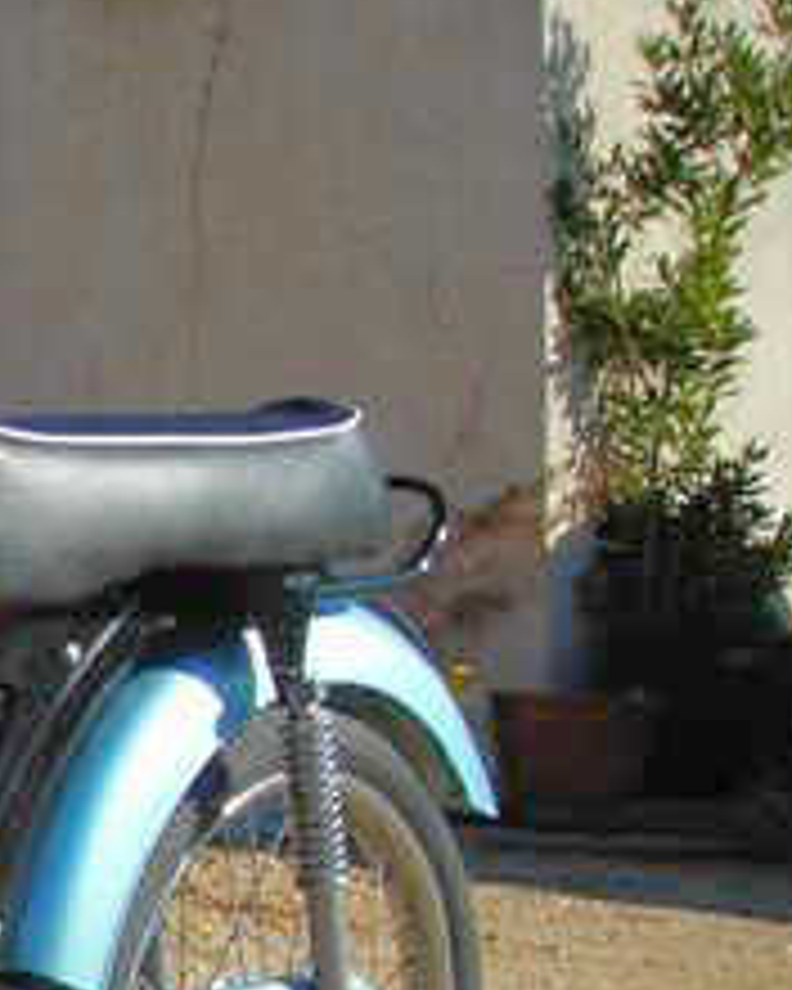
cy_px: 936
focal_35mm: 108
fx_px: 3164
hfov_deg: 13.1
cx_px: -544
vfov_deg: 17.5
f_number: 6.4
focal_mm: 6.3
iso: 50
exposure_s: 1/176
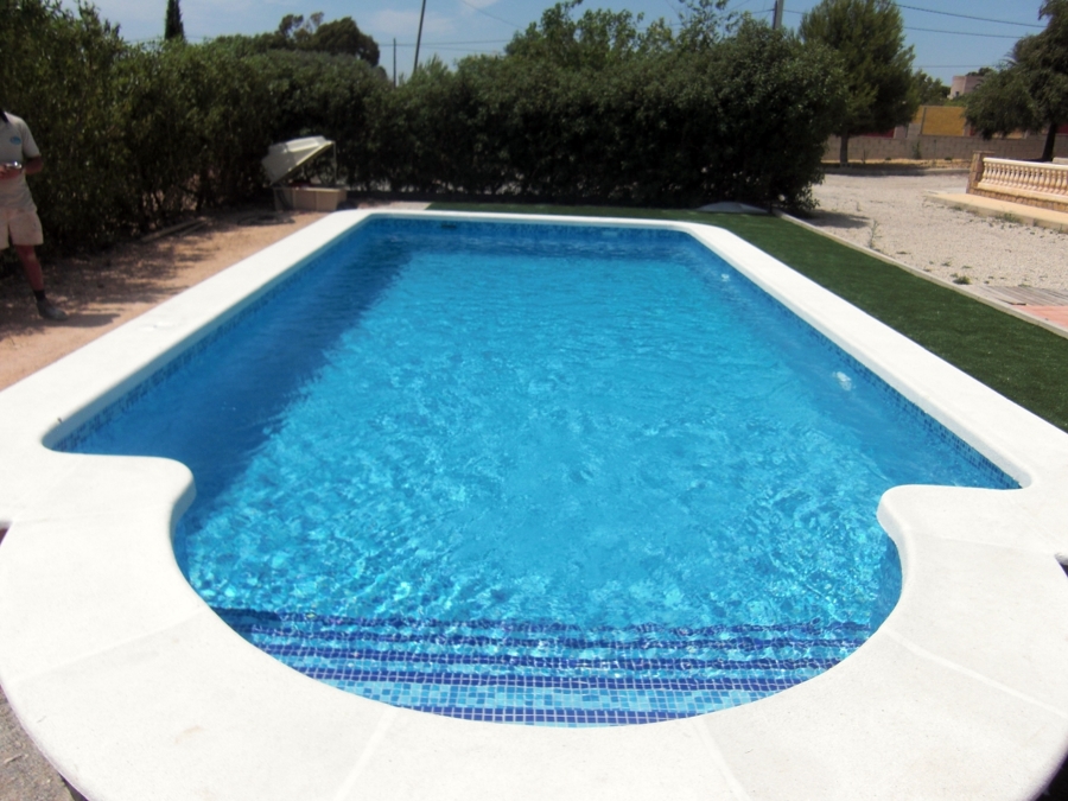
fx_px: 864
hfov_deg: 63.4
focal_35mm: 28
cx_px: 534
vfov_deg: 49.7
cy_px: 400
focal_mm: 4.9
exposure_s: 1/320
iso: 50
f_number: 7
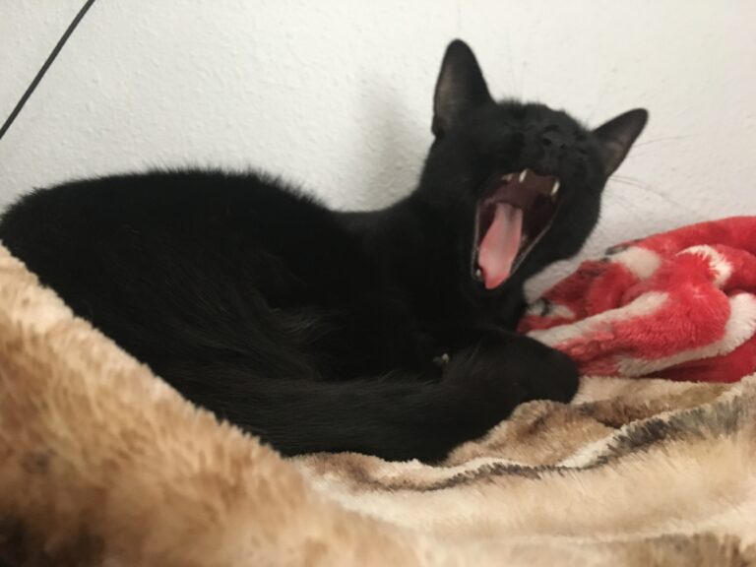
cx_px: 378
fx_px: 633
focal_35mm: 29
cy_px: 284
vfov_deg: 48.2
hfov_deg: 61.7
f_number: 2.2
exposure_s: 1/15
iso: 400
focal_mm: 4.15
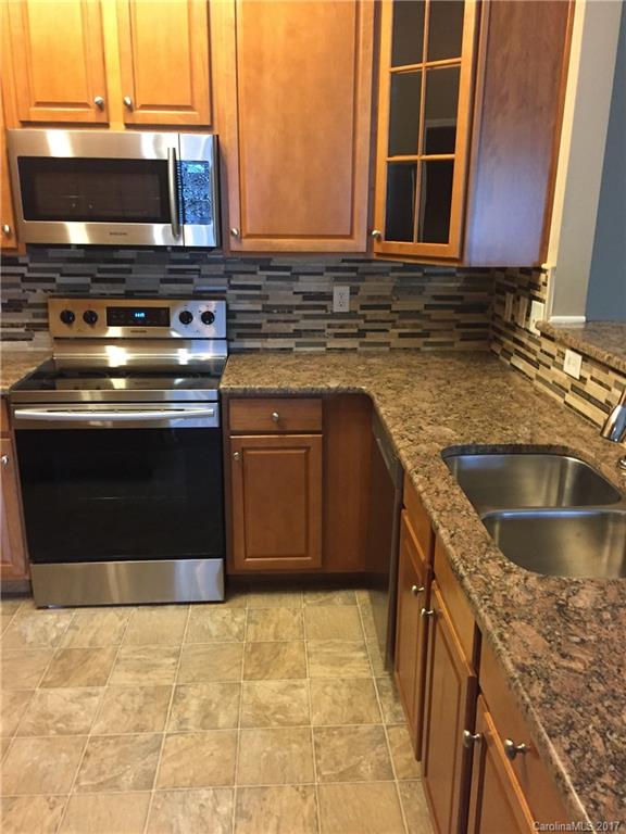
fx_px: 699
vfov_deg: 61.7
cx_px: 313
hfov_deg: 48.2
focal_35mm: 29
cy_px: 417
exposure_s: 1/24
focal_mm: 4.15
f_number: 2.2
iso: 250
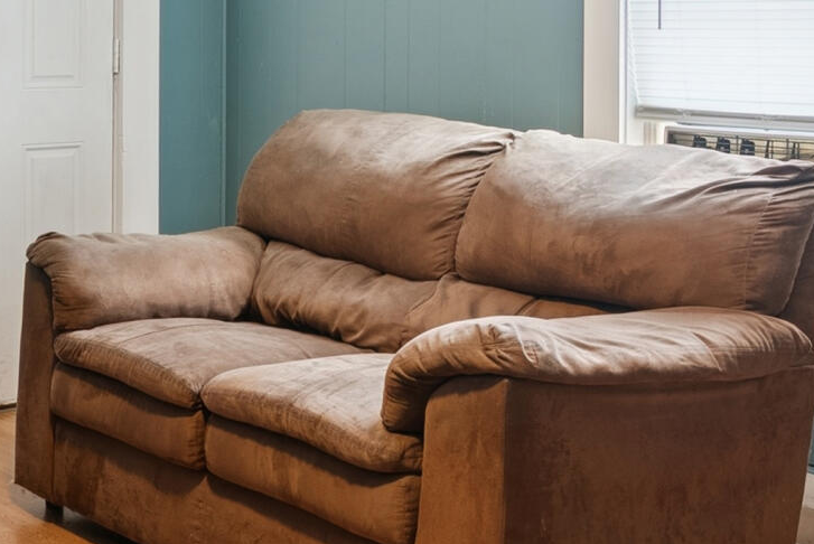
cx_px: 293
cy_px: 46
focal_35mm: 66
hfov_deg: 30.3
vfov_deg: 20.2
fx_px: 1493
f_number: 7.1
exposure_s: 1/2
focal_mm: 16
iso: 320
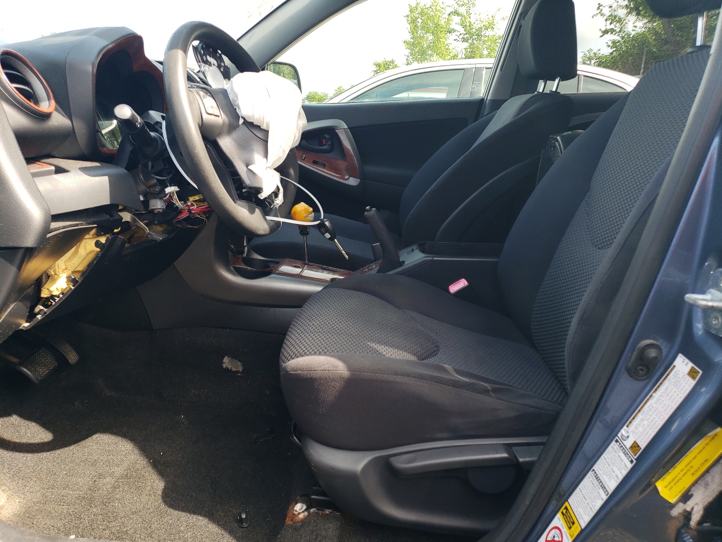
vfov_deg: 53.1
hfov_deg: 67.3
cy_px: 271
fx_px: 542
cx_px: 361
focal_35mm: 26
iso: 50
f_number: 1.5
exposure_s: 1/400
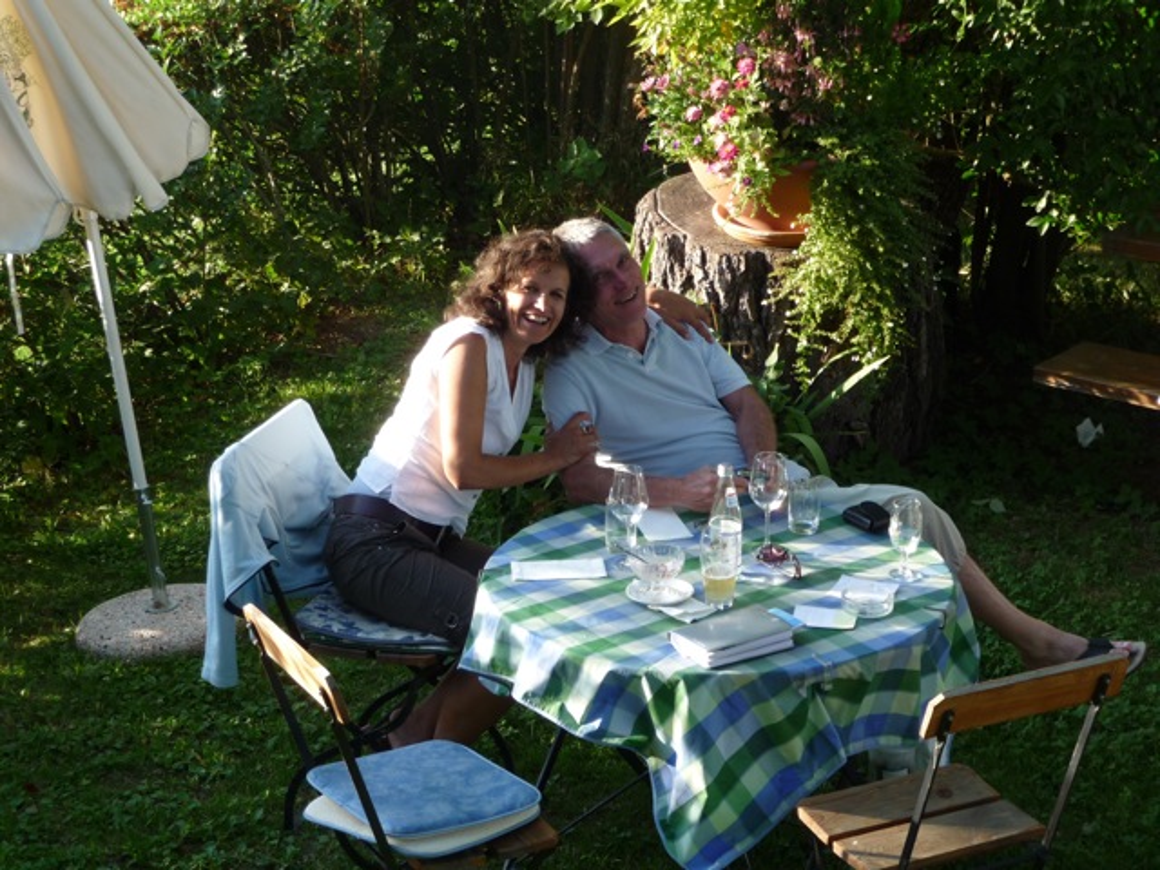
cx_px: 580
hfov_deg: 20.4
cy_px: 435
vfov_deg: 15.4
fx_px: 3217
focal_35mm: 96
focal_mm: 16.3
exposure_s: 1/80
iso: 100
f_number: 4.7
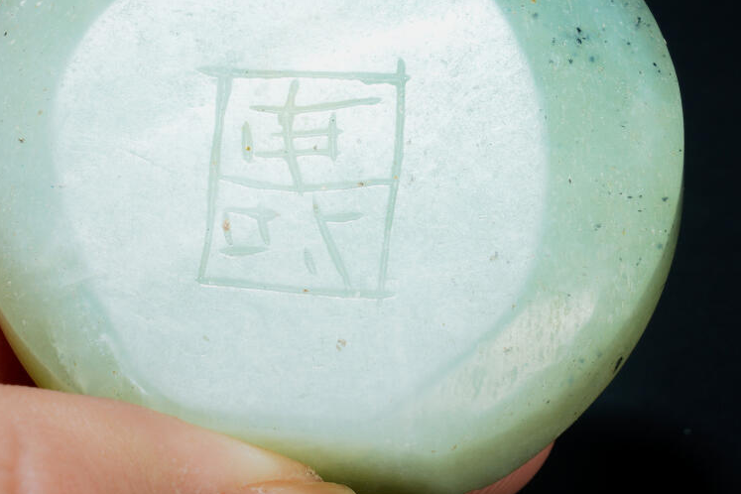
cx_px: 372
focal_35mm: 283
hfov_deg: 7.3
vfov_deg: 4.9
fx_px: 5825
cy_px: 57
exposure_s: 1/160
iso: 100
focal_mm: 101
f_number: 18
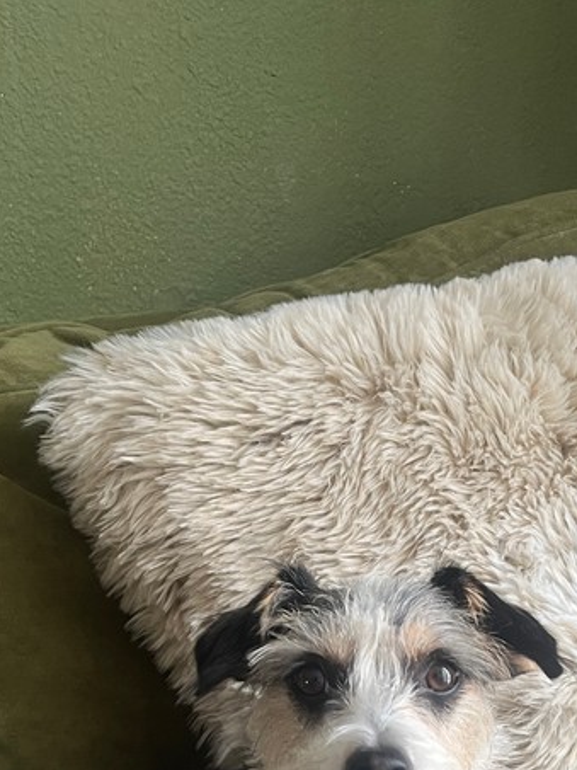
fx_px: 1289
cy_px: 826
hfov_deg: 25.2
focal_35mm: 58
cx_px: 364
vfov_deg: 30.1
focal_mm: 5.1
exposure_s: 1/60
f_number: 1.6
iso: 125
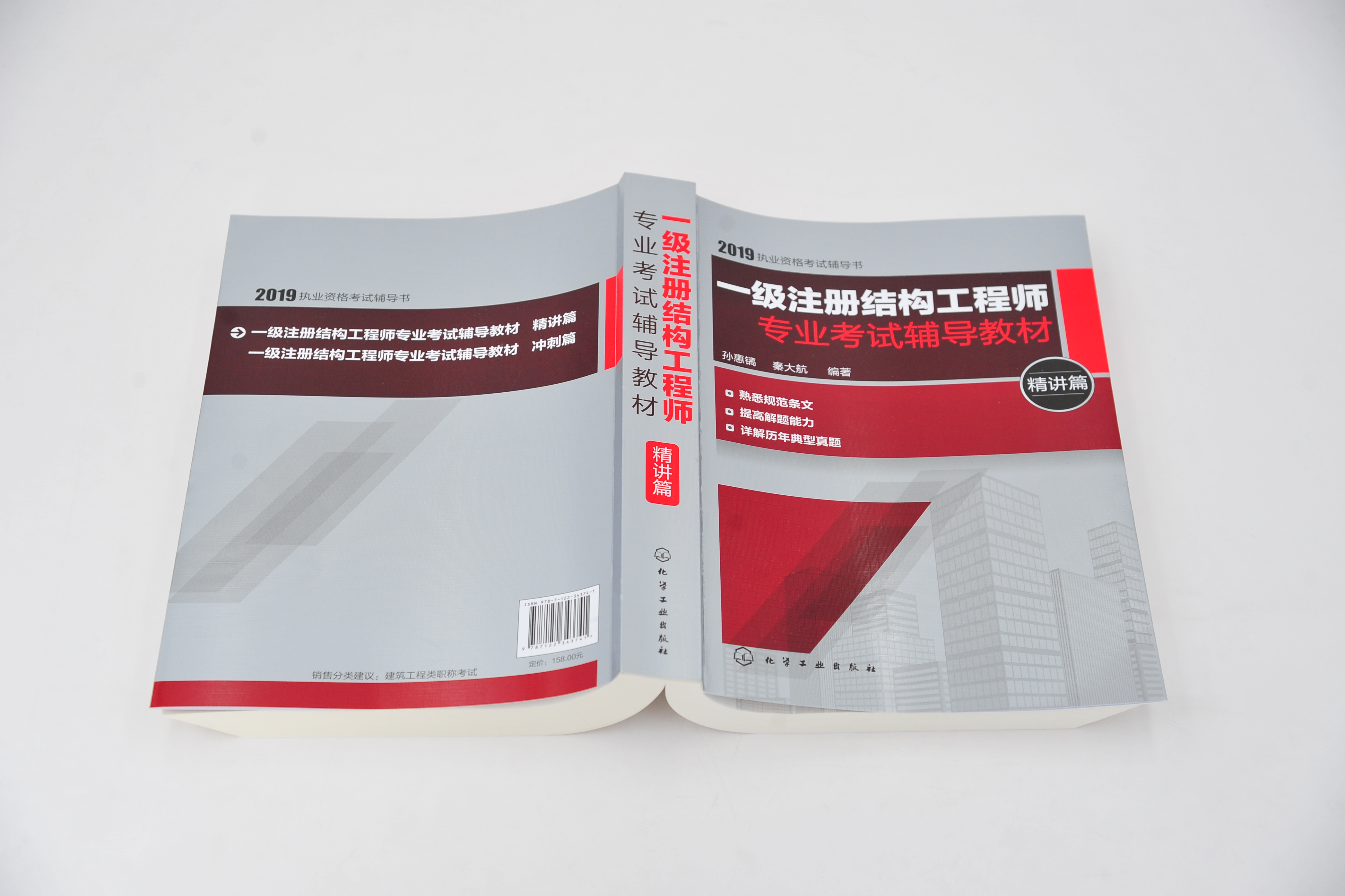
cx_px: 676
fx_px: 2503
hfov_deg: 30.1
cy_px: 453
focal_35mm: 67
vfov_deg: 20.3
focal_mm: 66
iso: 640
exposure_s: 1/500
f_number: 5.6
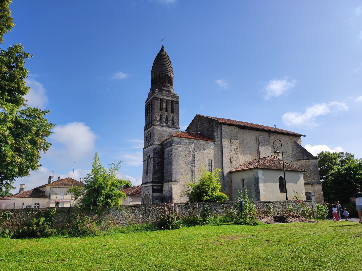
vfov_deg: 54.8
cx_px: 181
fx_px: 261
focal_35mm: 25
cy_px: 136
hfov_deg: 69.4
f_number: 1.79
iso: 50
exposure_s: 1/810
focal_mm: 4.7
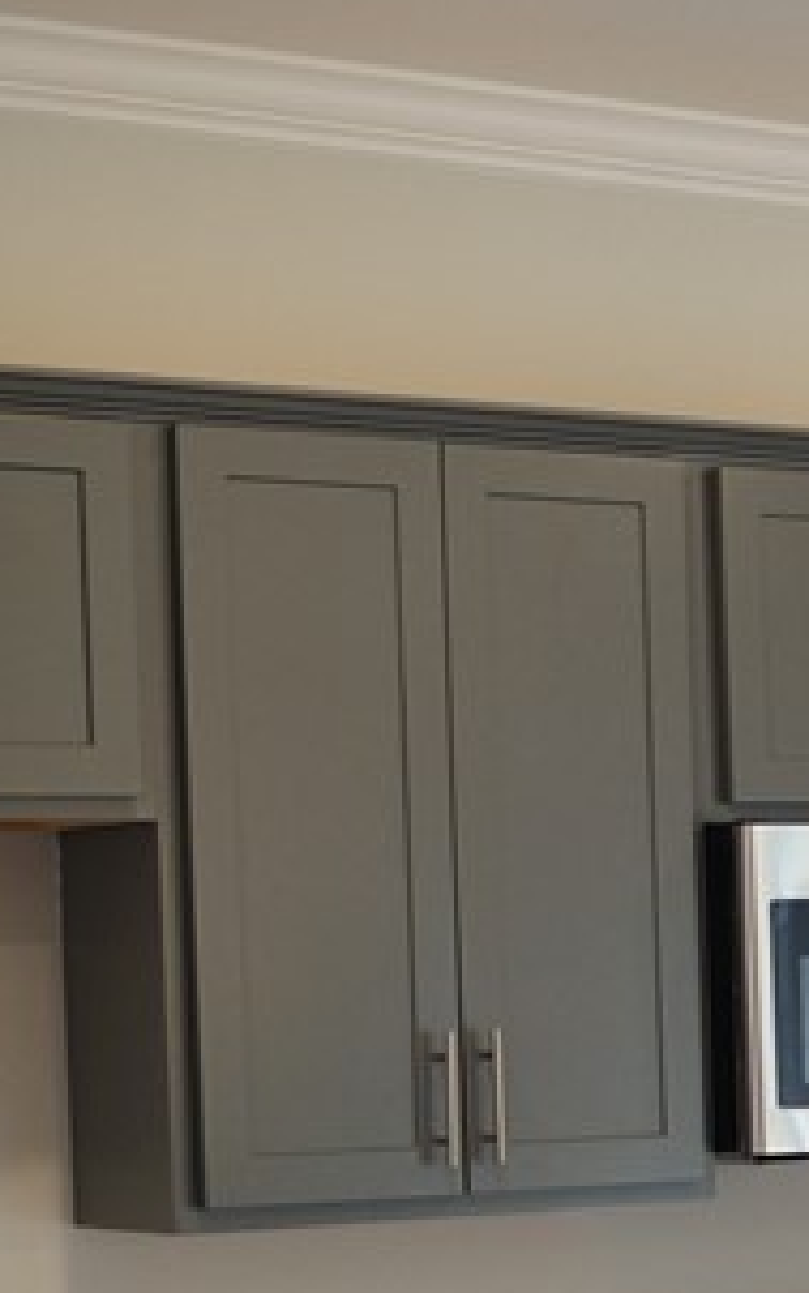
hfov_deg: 10.8
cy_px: 1160
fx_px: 3877
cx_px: 1639
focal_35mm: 110
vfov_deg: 18.6
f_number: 4
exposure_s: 1/60
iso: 320
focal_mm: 20
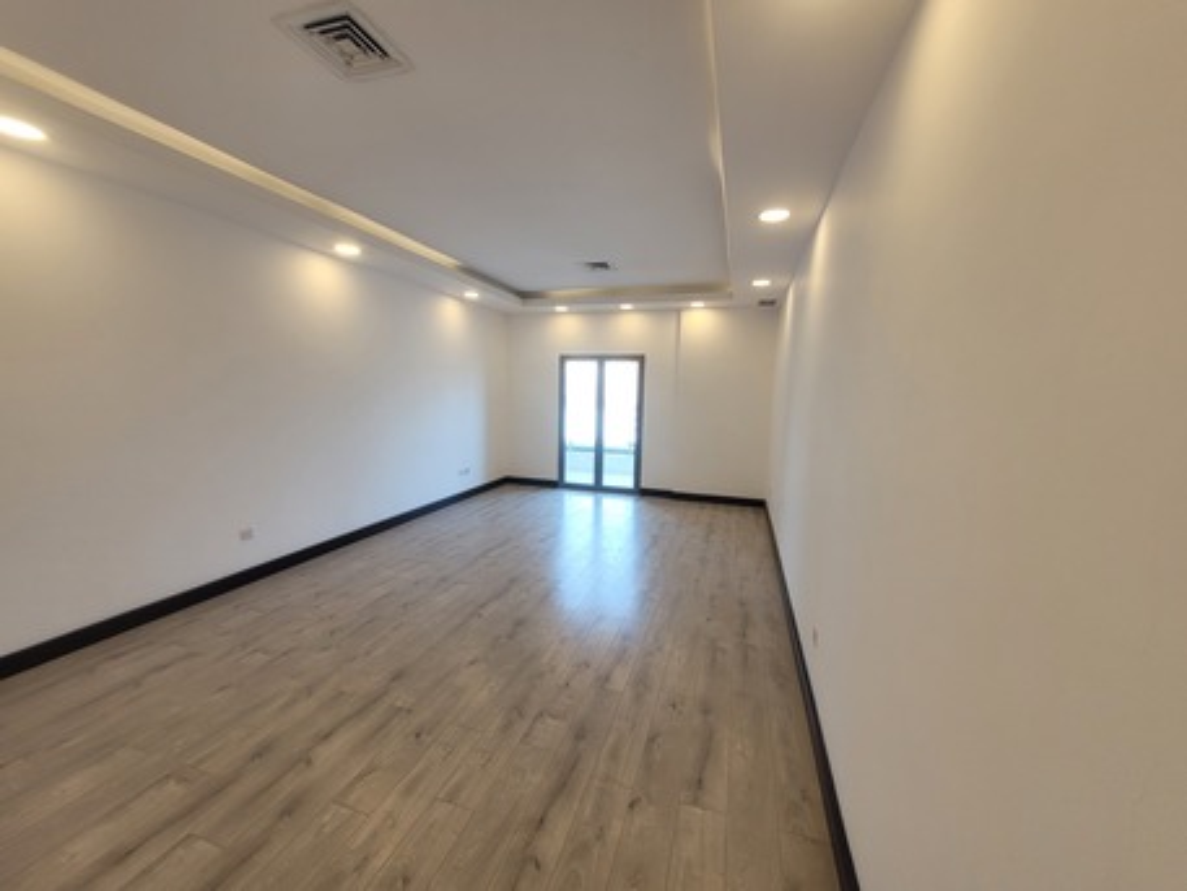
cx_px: 594
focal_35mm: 13
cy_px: 446
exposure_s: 1/100
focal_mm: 1.74
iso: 80
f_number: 2.2
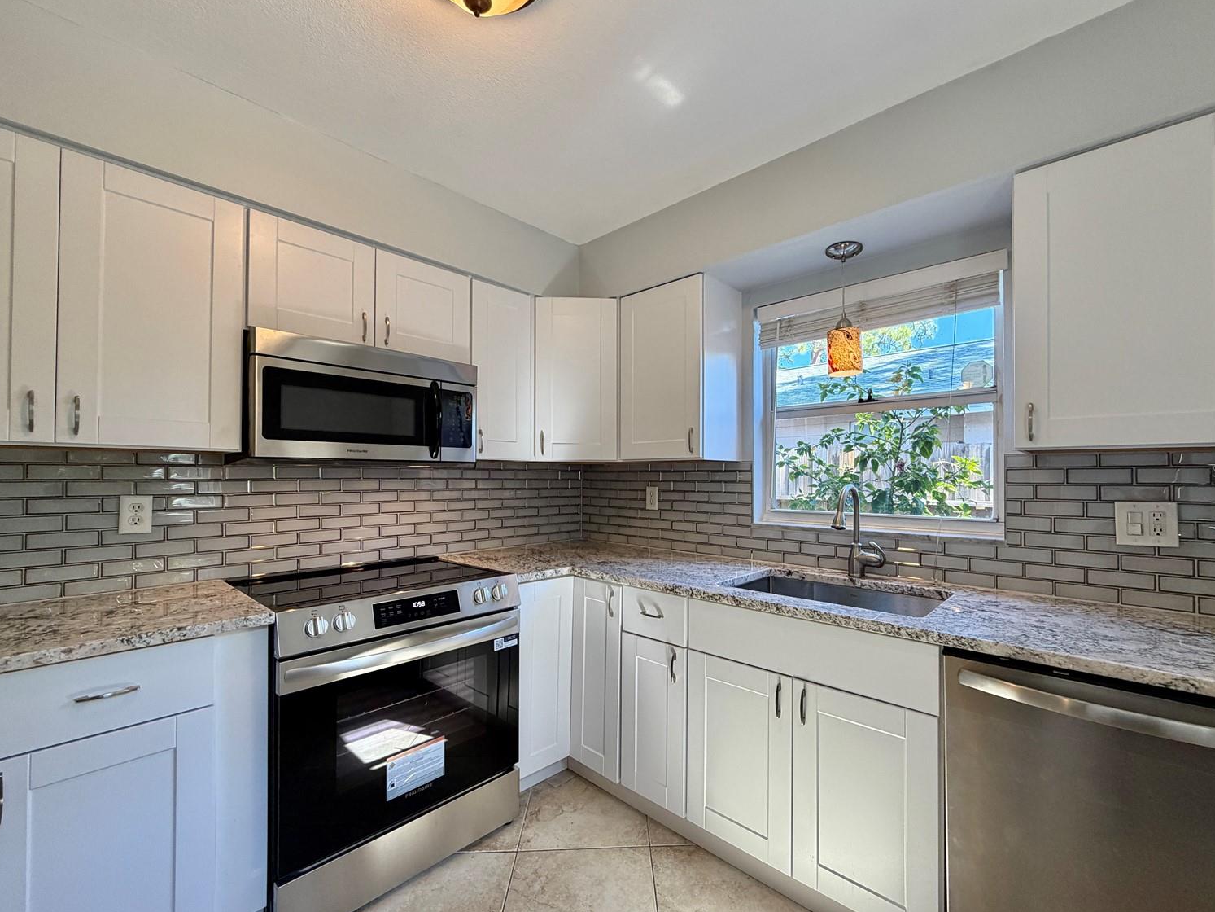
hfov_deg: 98.1
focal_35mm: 15
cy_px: 471
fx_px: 527
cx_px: 638
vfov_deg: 81.7
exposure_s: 1/120
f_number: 2.2
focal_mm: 2.22
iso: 160
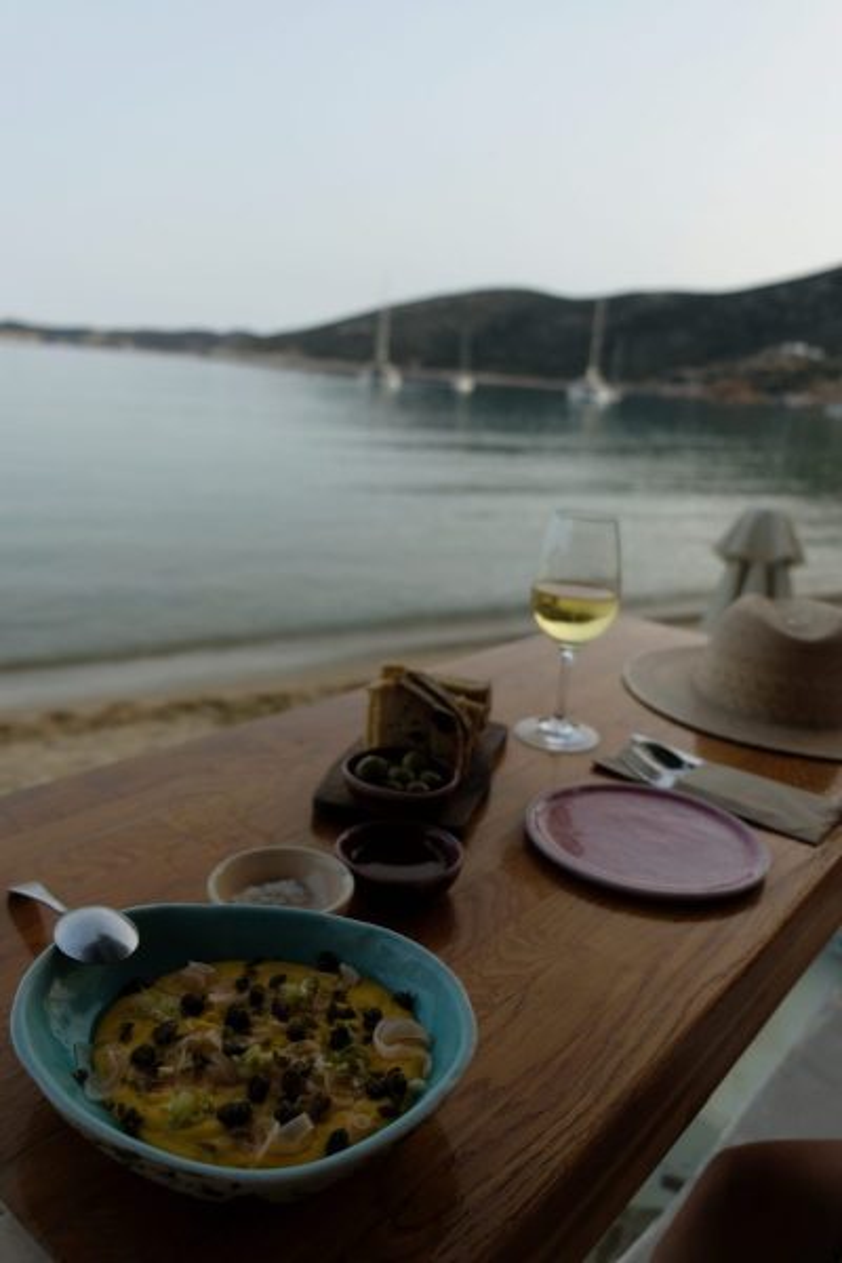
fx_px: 947
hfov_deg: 47.9
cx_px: 421
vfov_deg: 67.4
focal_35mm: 27
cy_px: 632
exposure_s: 1/1300
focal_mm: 18
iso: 200
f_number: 2.8
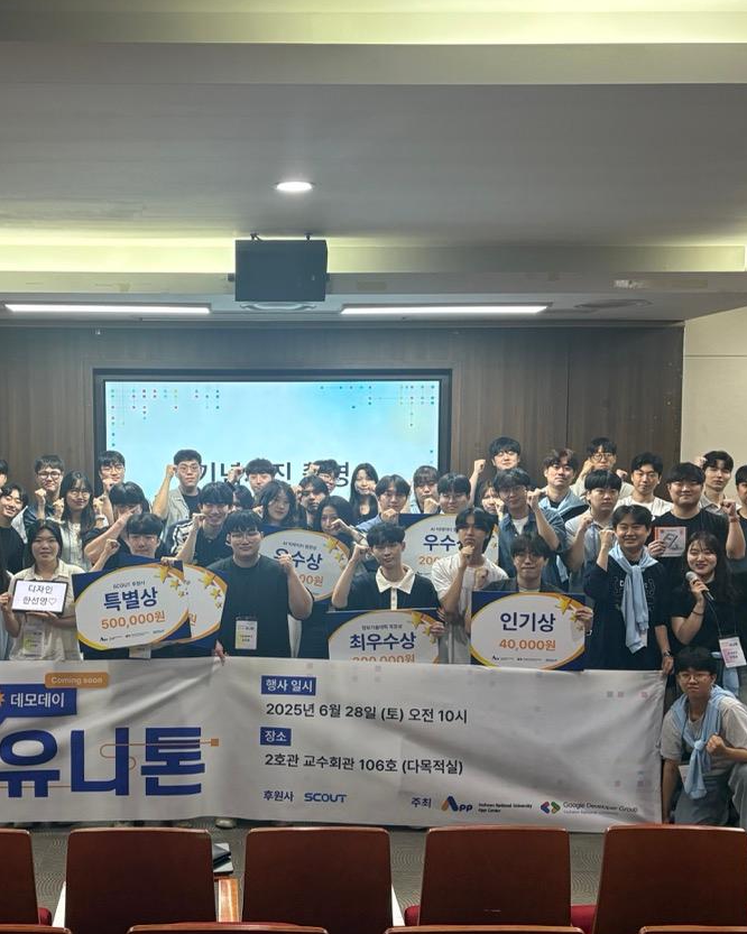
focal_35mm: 39
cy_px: 496
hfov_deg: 37.8
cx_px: 250
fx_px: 1078
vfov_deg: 46.8
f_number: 1.6
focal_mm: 5.96
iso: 160
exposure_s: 1/60
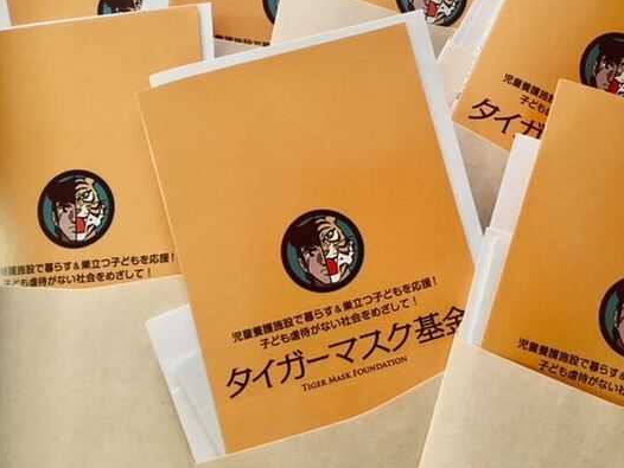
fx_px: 595
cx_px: 353
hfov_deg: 55.2
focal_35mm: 33
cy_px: 207
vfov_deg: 42.9
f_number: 2.2
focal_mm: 4.15
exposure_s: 1/30
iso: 160
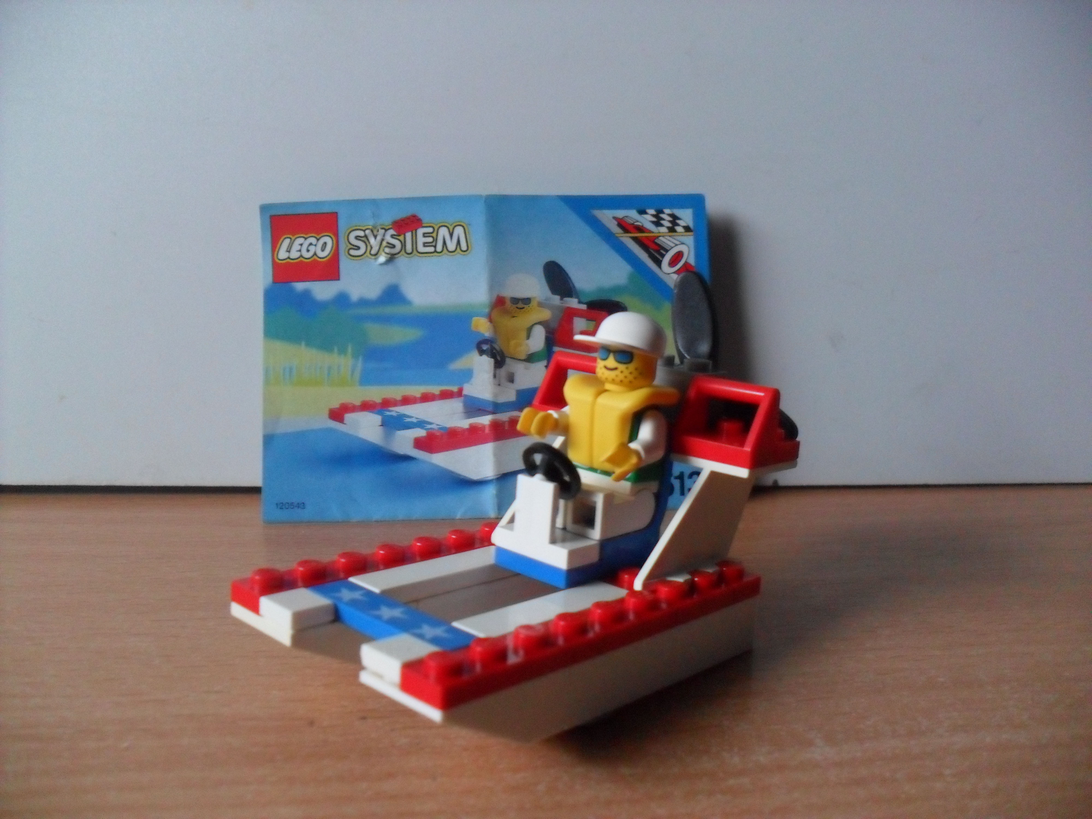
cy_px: 410
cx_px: 546
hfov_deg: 52.6
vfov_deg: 40.7
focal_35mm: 35
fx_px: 1104
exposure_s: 1/15
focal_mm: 6.3
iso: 400
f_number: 3
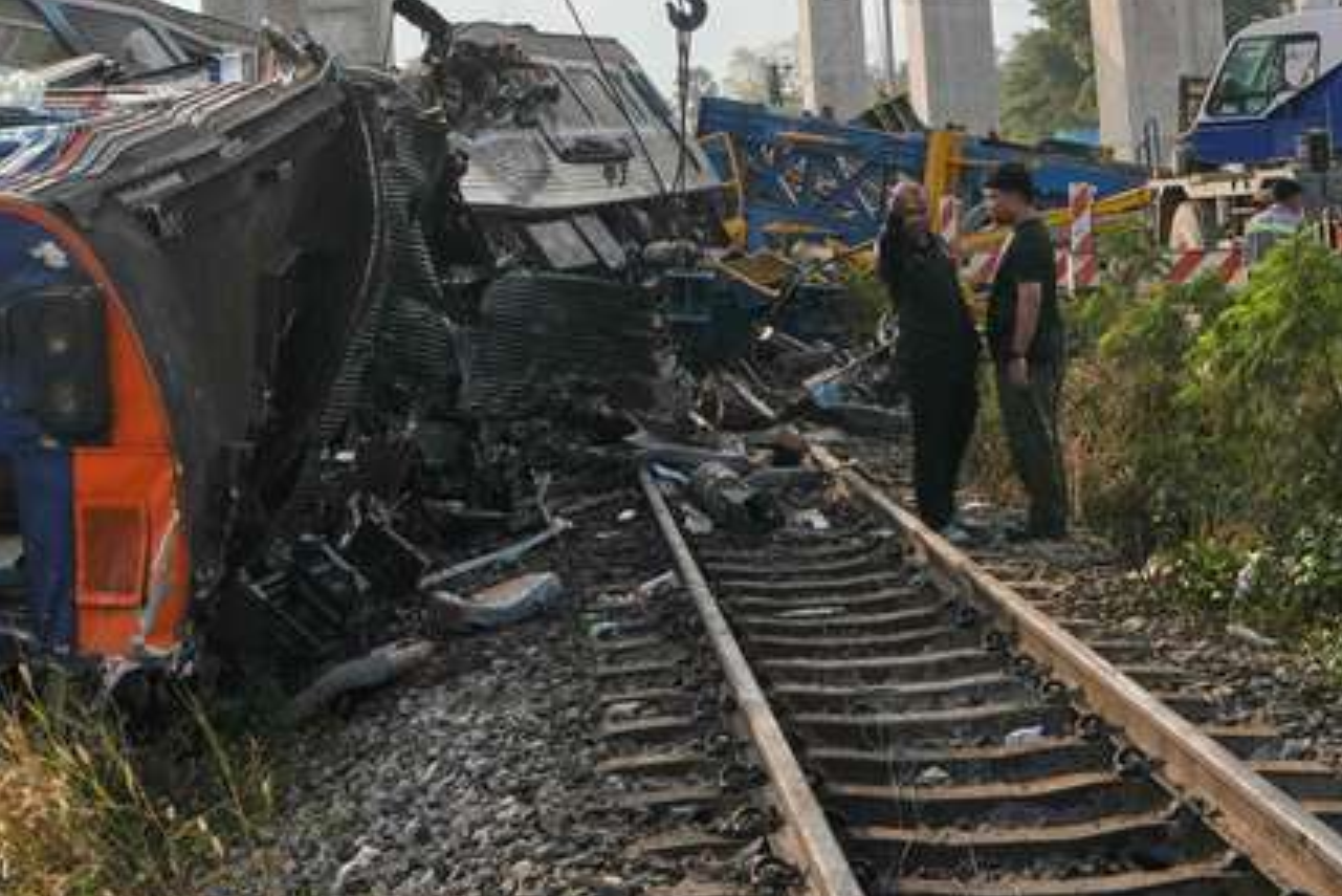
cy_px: -152
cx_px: 446
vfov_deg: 15.7
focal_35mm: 84
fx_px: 3132
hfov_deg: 24.1
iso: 500
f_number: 8
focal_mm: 35
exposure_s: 1/640
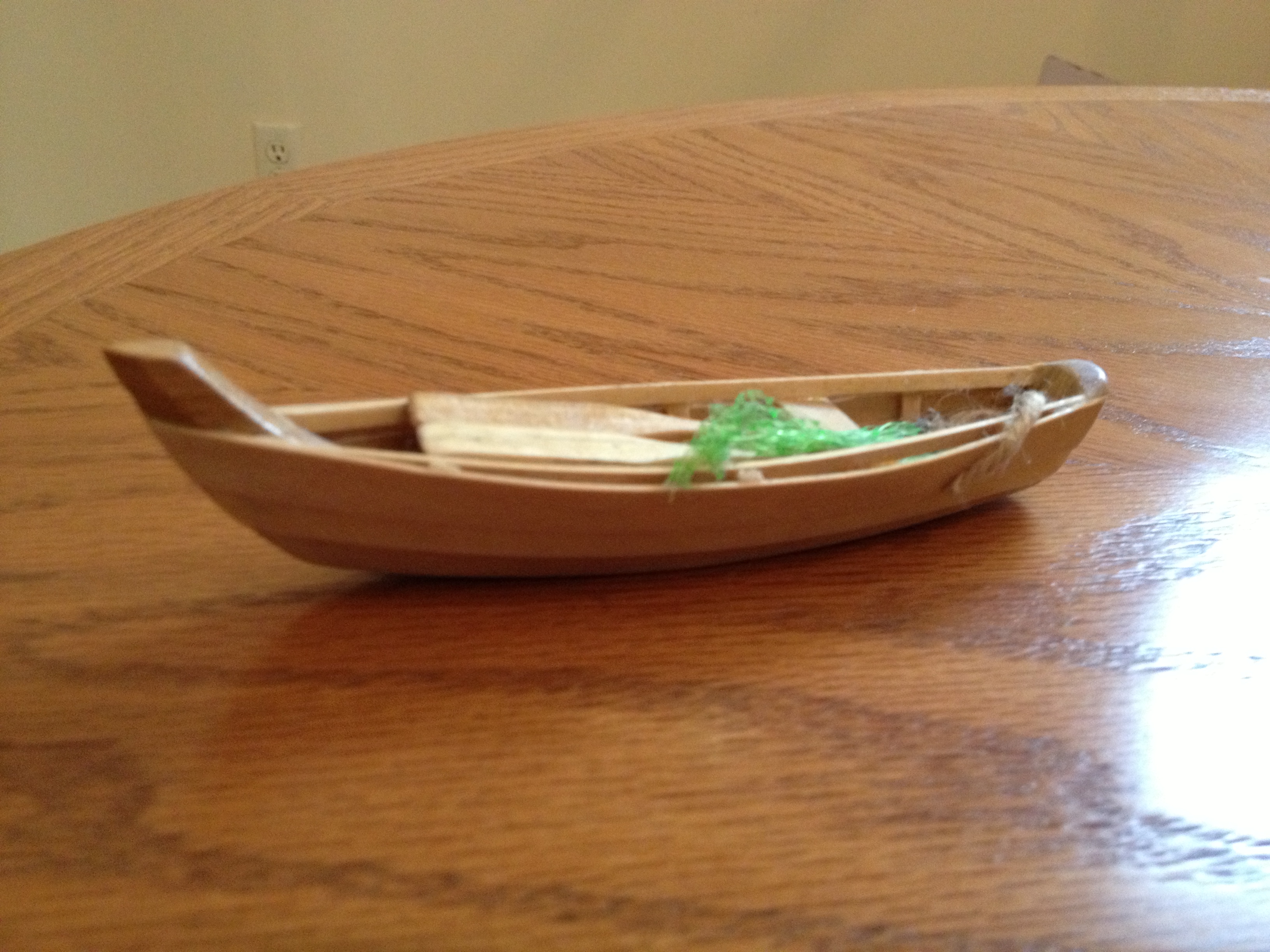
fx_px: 1284
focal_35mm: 35
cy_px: 476
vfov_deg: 40.7
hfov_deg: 52.6
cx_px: 635
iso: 320
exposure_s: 1/20
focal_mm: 4.28
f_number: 2.4
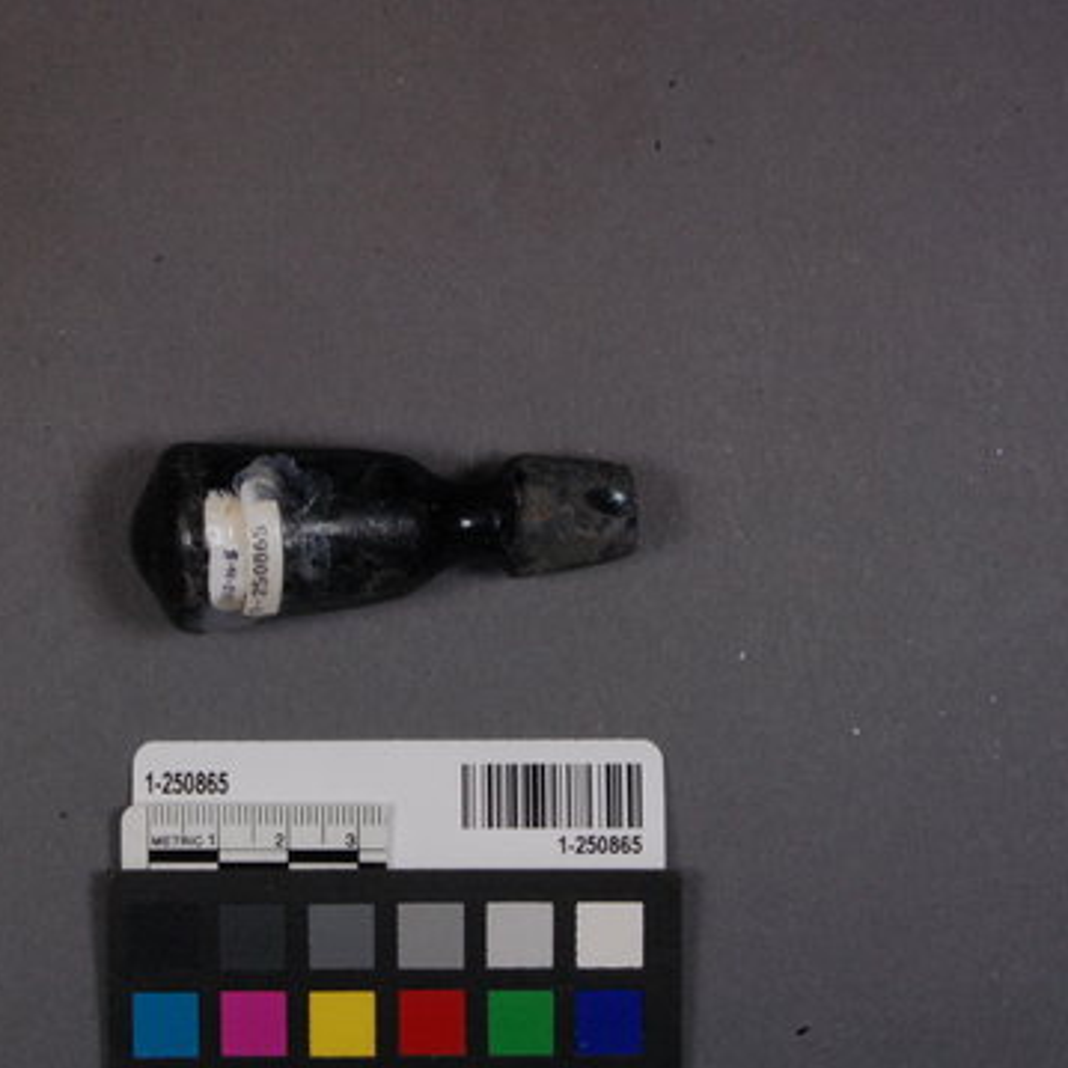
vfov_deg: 22.2
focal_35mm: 78
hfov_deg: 22.1
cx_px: 320
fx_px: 2723
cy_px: 540
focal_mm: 40
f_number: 29
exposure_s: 1/40
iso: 1600
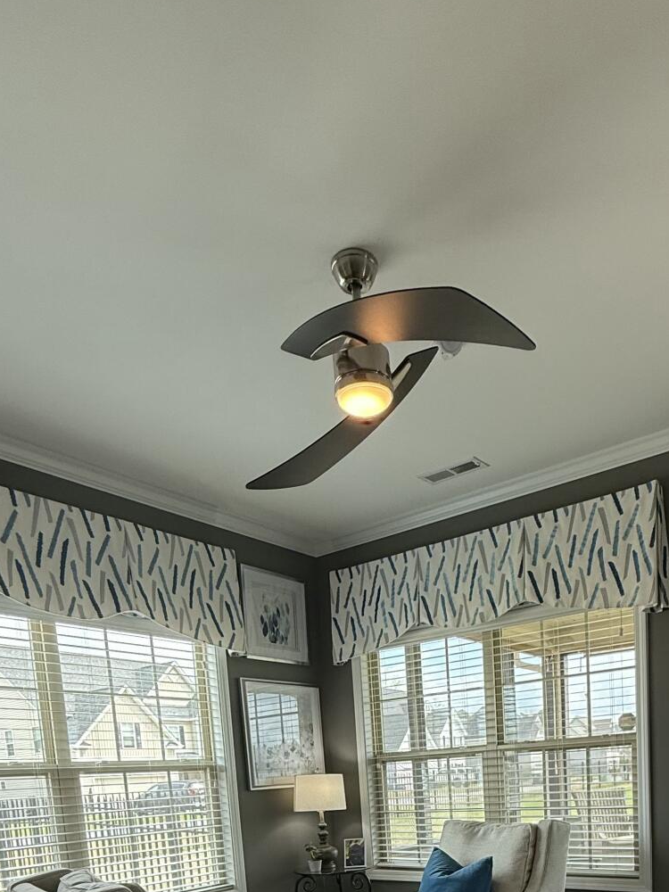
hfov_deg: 49.0
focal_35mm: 28
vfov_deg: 52.3
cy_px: 865
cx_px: 436
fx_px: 722
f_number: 2.2
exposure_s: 1/120
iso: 80
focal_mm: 2.22
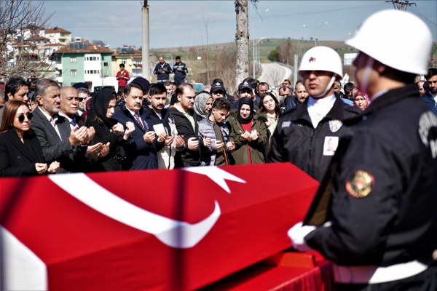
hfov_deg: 28.8
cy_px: 146
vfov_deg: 19.5
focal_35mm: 70
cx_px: 218
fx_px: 850
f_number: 4
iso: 100
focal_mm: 70
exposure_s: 1/640
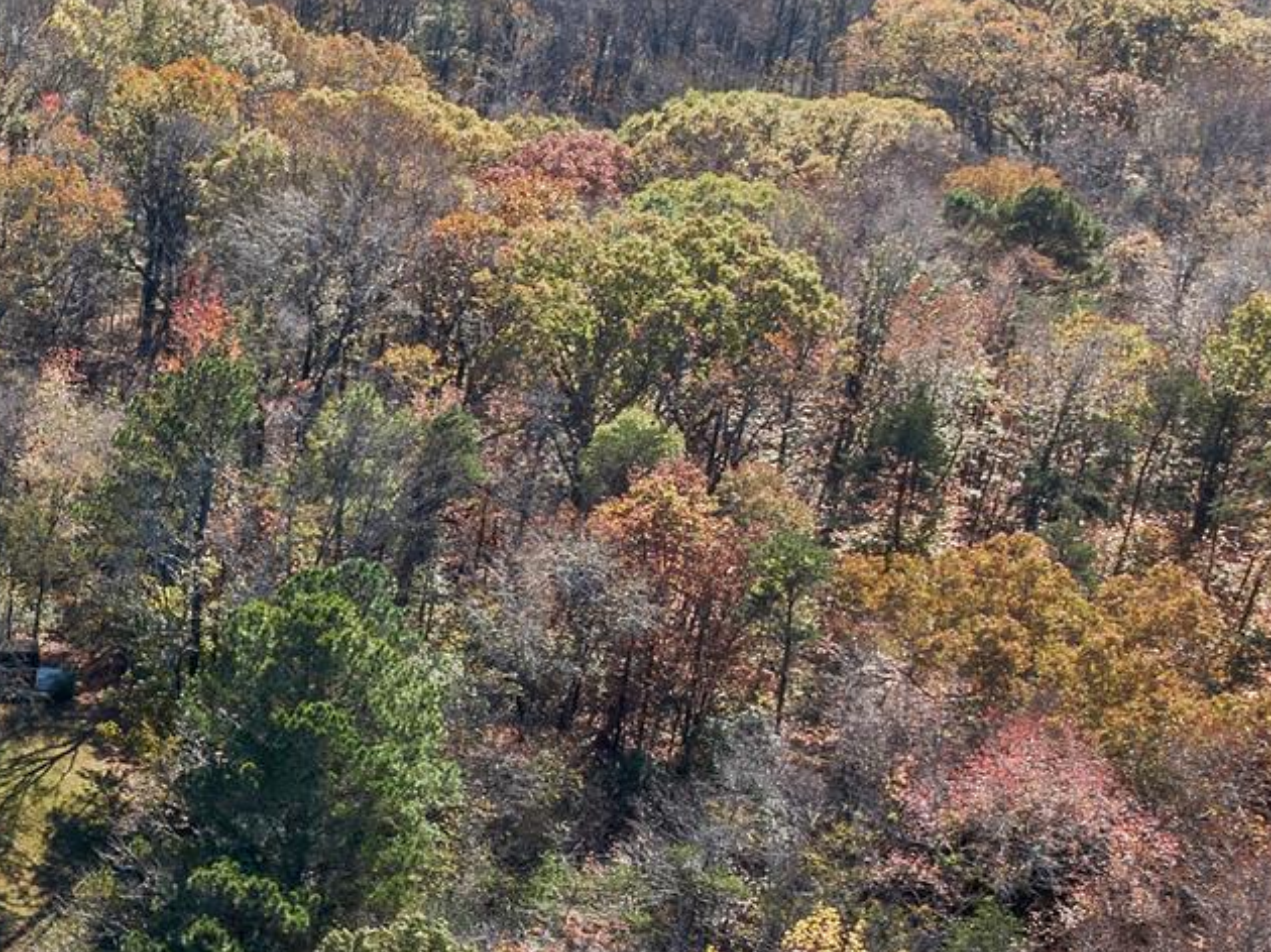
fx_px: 2863
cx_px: -543
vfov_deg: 18.8
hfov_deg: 21.6
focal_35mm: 78
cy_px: 604
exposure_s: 1/120
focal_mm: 12.29
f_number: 8
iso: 100
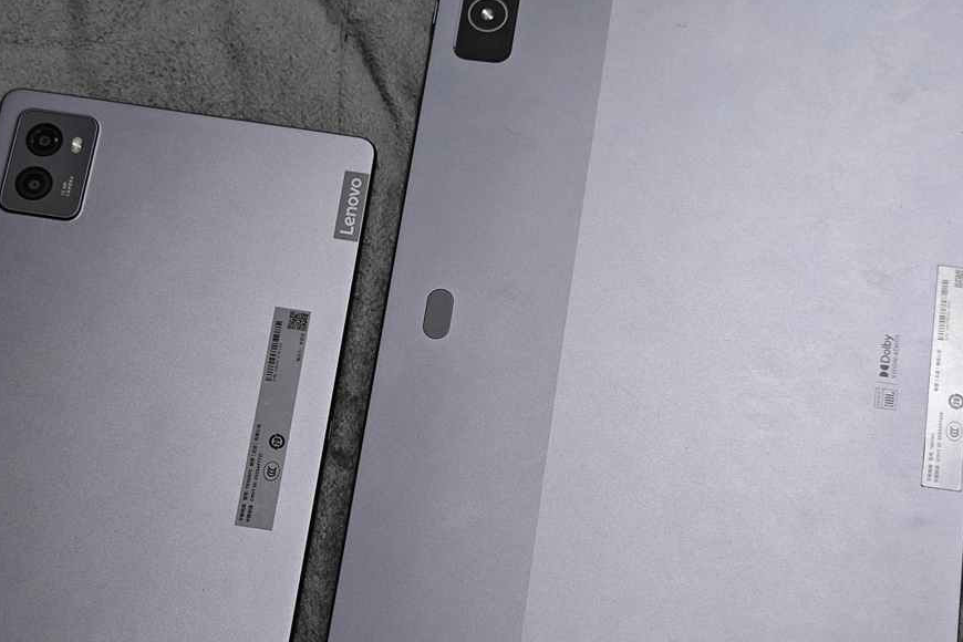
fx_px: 1765
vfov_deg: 20.6
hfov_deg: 30.5
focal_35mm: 66
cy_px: 405
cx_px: 424
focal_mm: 8.7
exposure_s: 1/100
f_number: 1.9
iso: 500
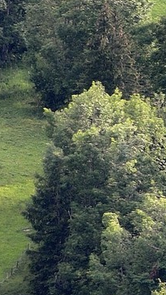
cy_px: 41
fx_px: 12872
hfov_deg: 0.7
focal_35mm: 1645
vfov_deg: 1.3
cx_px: 548
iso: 100
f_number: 2.8
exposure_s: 1/250
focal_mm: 160
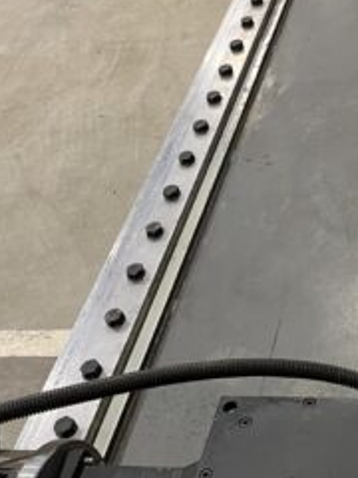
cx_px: 280
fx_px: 896
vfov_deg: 29.8
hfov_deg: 22.3
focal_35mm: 65
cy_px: 253
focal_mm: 5.1
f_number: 1.6
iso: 160
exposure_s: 1/50
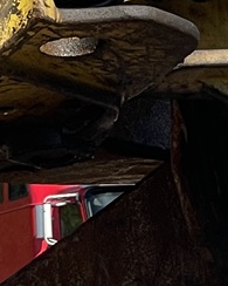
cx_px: 34
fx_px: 2836
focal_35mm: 336
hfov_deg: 4.6
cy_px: -61
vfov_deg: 5.7
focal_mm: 6
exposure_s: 1/1142
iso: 25
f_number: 2
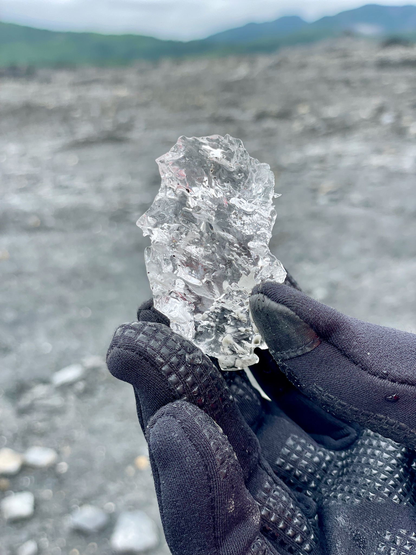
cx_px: 208
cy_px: 278
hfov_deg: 28.0
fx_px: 833
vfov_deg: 36.8
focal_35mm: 52
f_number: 2
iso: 25
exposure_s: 1/318
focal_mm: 6
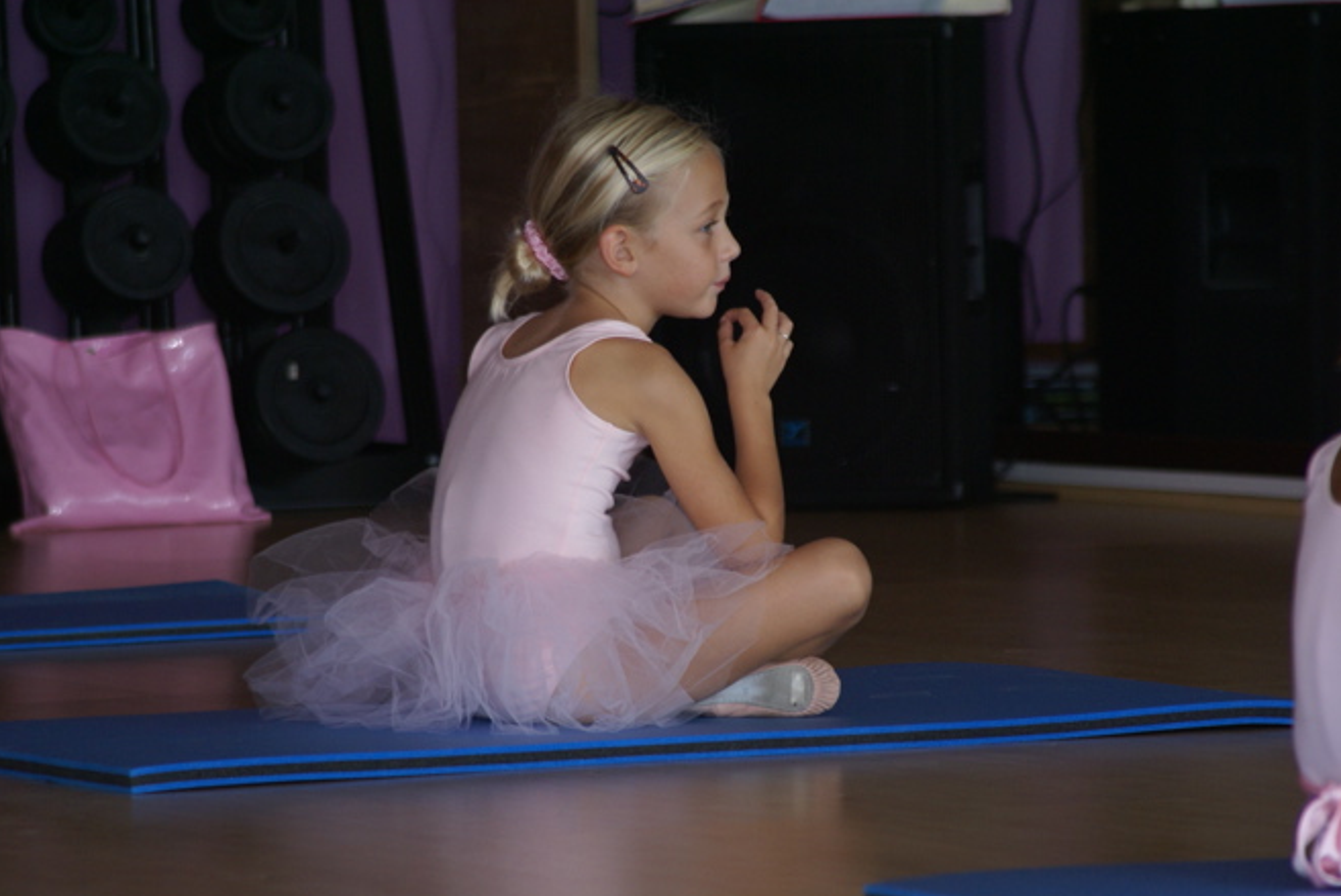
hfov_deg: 8.9
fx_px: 8573
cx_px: 667
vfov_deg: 6.0
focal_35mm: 230
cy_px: 454
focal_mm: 150
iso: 400
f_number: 5.6
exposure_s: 1/125
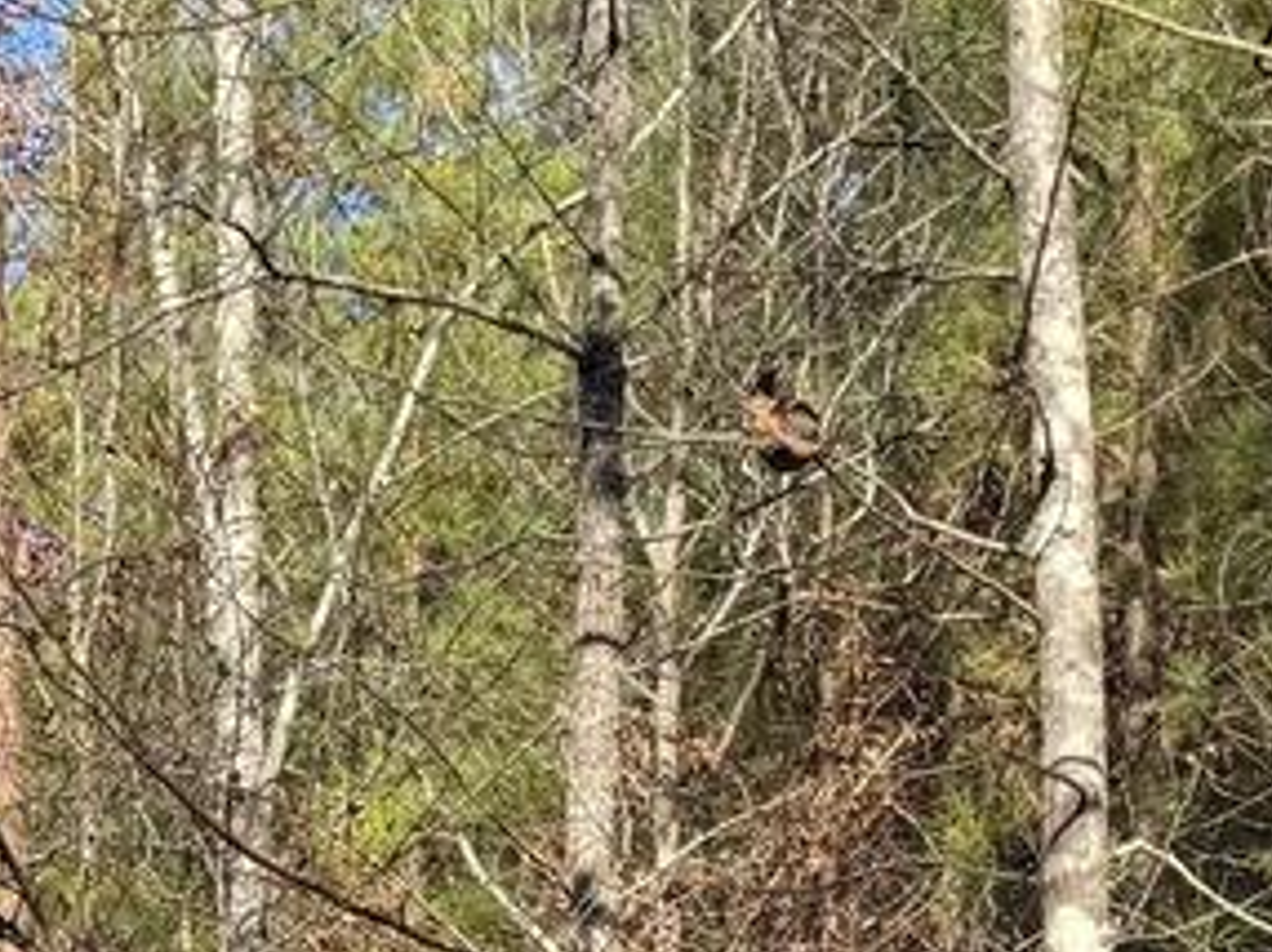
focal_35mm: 121
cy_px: 1868
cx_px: -187
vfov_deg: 11.2
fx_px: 4443
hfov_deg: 15.8
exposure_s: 1/1410
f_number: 1.78
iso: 80
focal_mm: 6.76
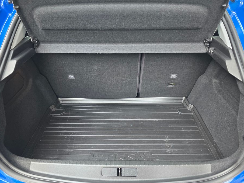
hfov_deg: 67.3
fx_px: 183
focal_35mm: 26
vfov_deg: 53.0
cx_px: 118
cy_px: 84
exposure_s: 1/100
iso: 200
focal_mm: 6.3
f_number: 1.7
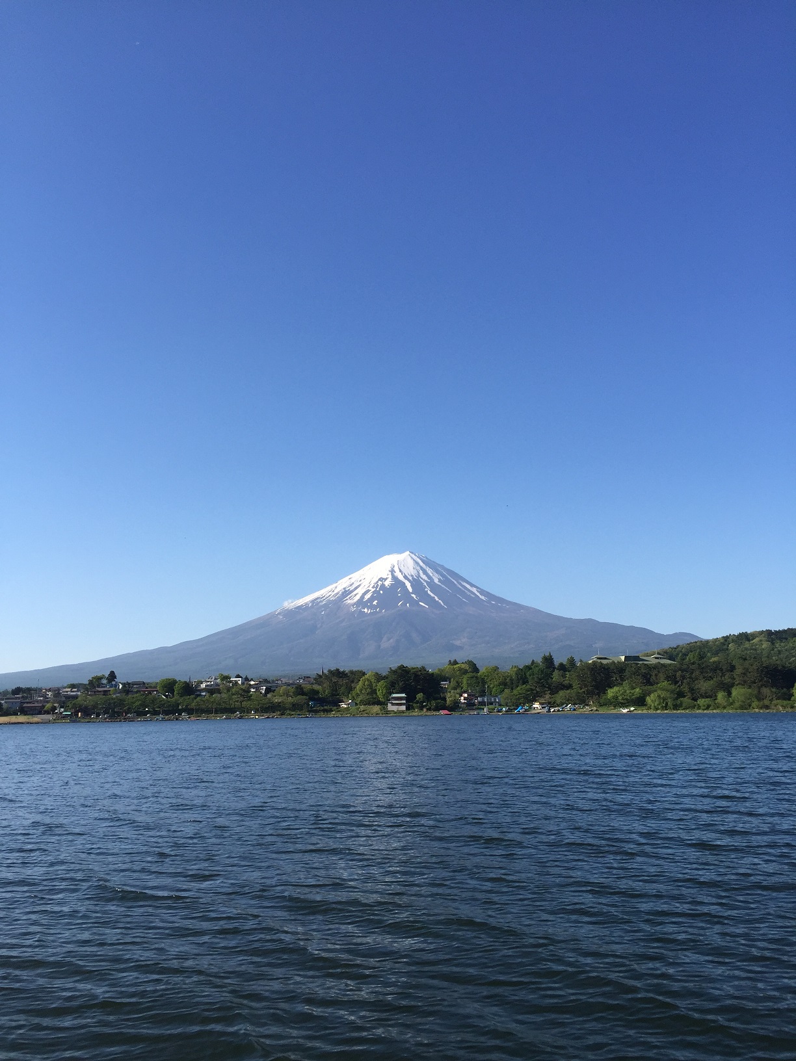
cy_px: 530
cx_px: 398
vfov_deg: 61.7
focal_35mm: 29
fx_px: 889
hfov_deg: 48.2
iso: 32
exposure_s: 1/1647
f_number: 2.2
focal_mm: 4.15
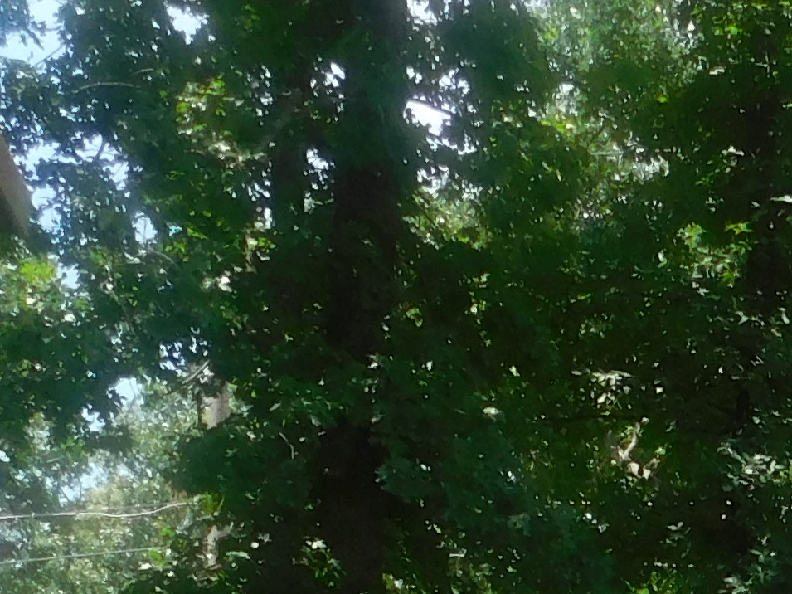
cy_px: 1254
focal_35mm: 111
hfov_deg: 17.1
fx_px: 2539
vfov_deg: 11.7
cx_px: 897
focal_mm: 4
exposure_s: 1/640
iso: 125
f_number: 3
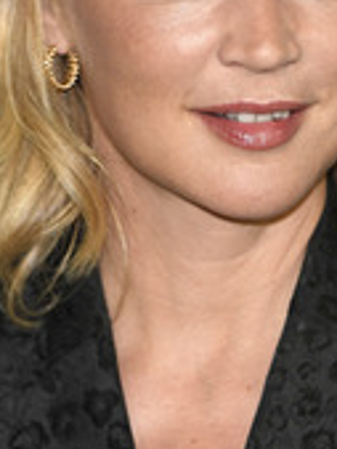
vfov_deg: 4.1
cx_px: 227
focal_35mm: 486
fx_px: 6301
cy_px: 56
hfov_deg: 3.1
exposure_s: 1/320
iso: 640
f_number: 3.5
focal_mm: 190
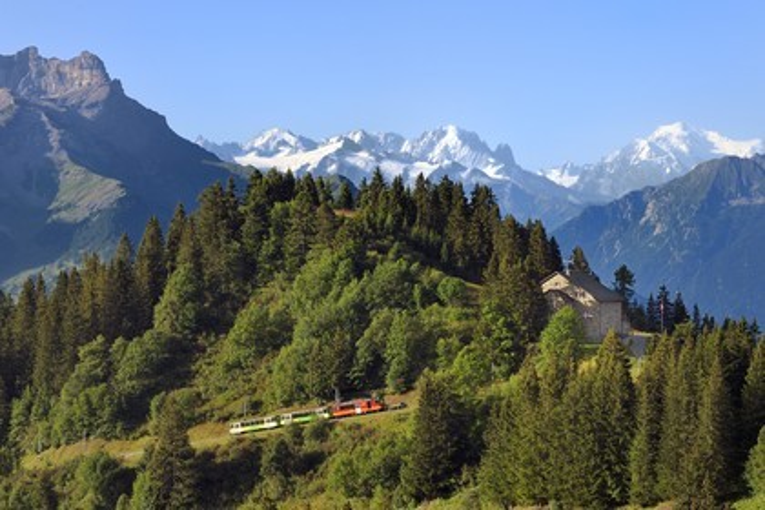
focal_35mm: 100
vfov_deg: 13.7
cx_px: 382
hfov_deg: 20.4
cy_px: 255
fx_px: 2125
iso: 200
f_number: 9
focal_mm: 100
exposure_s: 1/400
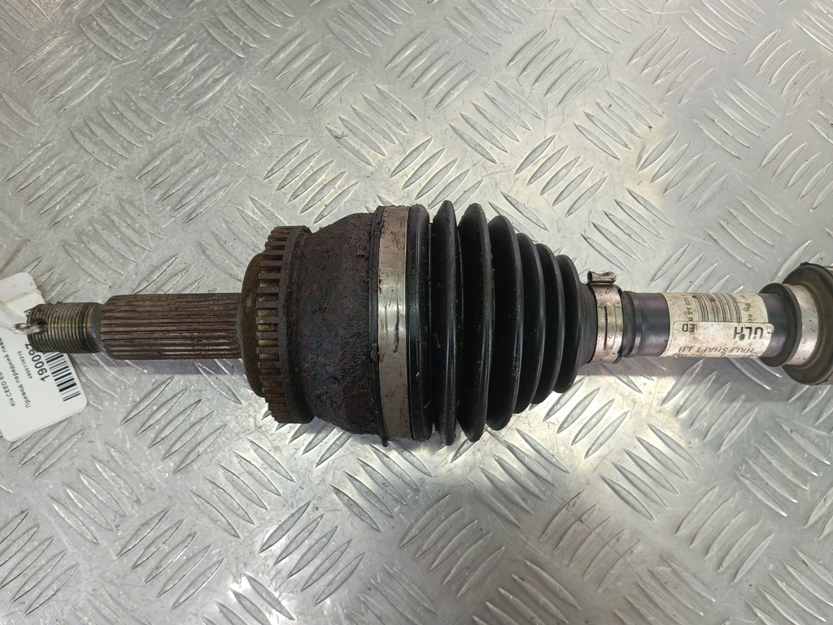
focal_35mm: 27
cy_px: 312
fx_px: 650
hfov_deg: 65.3
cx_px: 416
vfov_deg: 51.4
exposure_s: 1/50
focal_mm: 4.11
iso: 84
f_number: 1.6
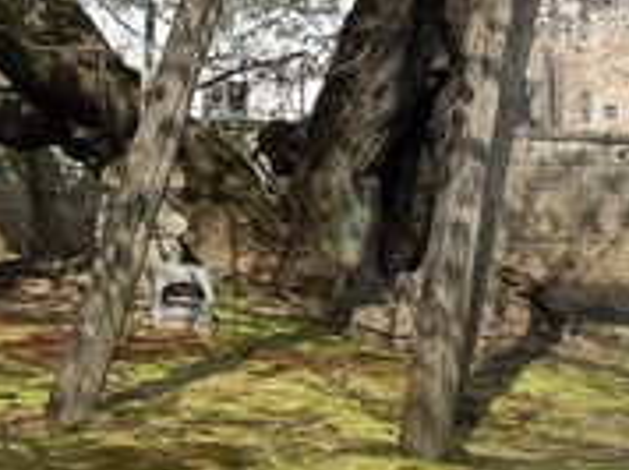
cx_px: 191
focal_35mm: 117
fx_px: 2123
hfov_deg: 16.8
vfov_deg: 11.1
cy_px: -555
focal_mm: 4.2
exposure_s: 1/1182
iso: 32
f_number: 1.6
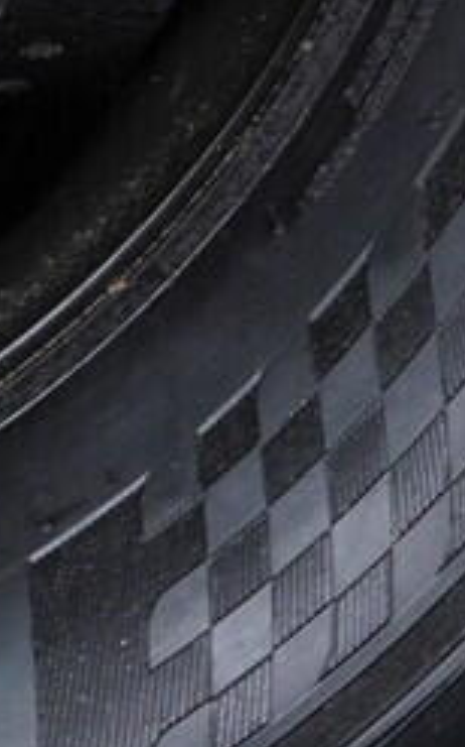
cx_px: -773
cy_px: -423
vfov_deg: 9.5
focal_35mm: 214
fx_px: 4347
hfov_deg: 5.8
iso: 400
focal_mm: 24
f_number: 2.8
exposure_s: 1/40
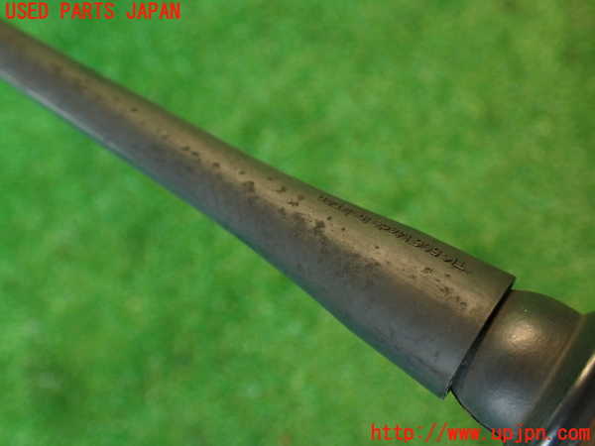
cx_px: 298
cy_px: 223
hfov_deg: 56.8
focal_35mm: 32
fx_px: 550
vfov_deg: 44.2
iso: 320
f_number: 2.4
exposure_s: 1/30
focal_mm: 5.79
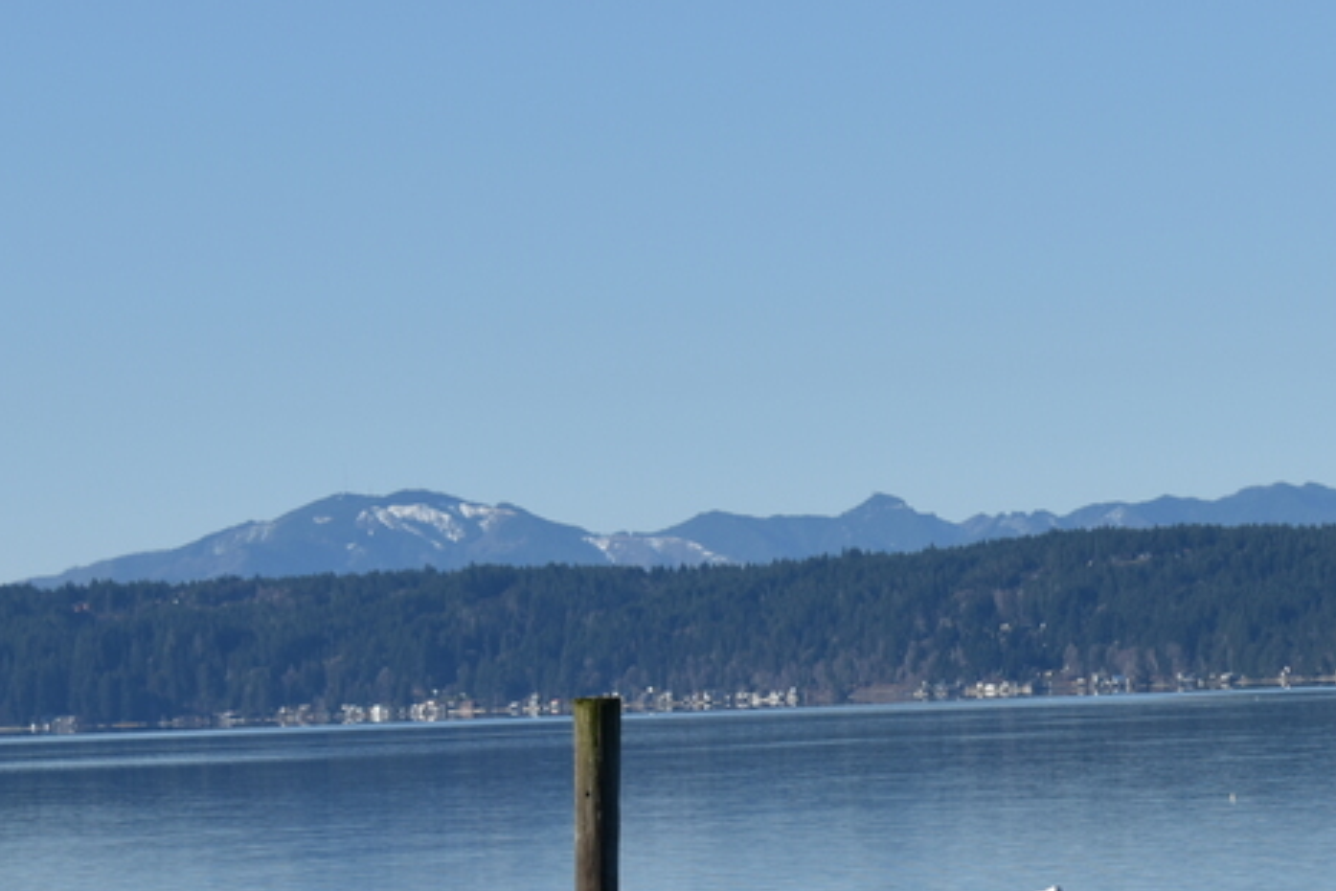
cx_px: 1052
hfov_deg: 8.8
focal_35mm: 234
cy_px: 960
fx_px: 8683
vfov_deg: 5.9
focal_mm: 85
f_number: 9
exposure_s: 1/320
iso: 100
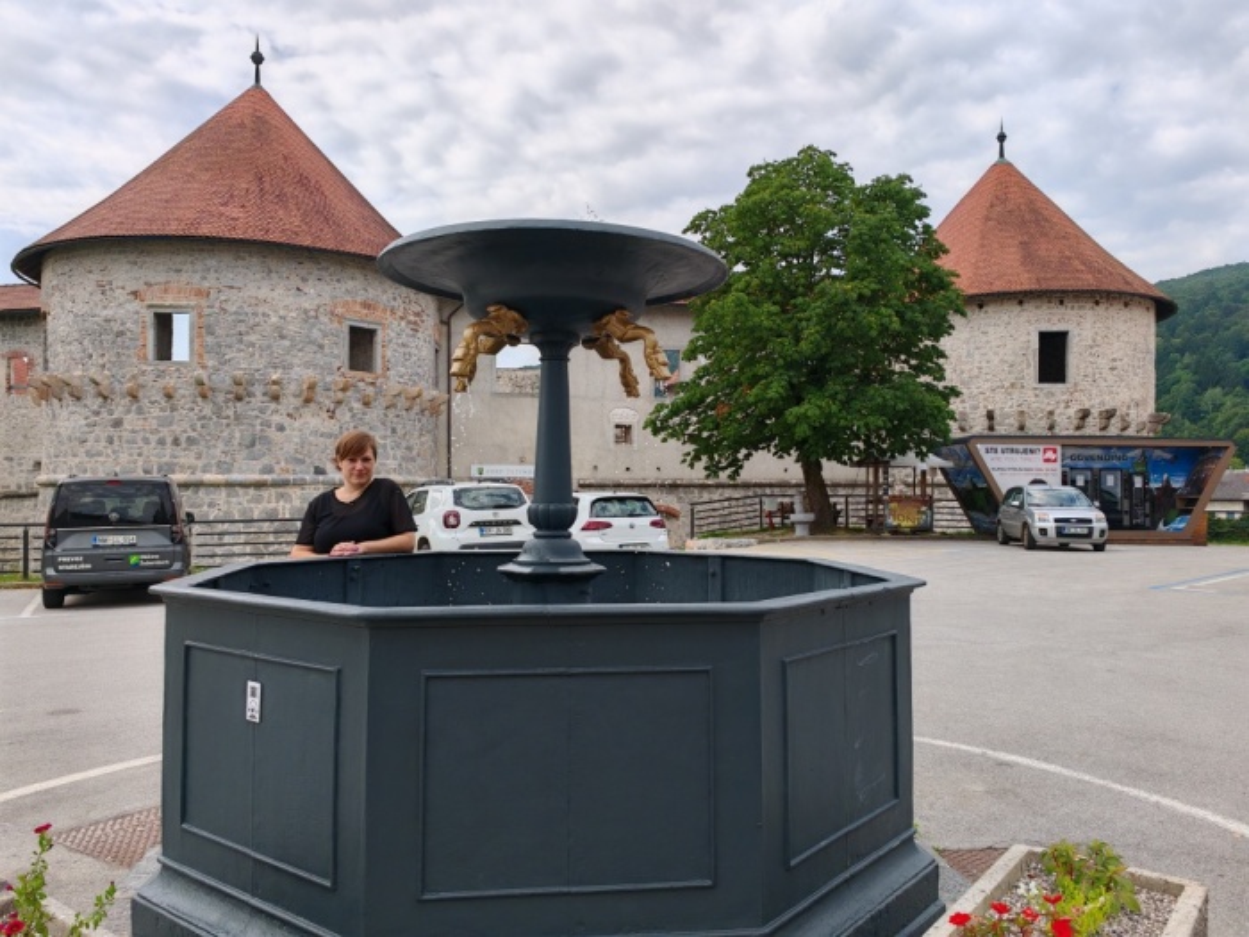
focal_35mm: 27
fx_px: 974
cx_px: 624
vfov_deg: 51.4
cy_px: 468
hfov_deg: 65.3
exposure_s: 1/2500
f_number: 2
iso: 50
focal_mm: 6.83
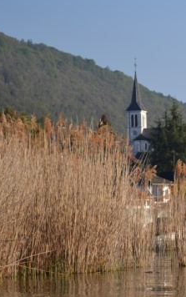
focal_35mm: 170
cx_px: 224
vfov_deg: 12.3
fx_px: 1377
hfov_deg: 7.7
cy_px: 192
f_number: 5.6
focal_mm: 55
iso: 125
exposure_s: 1/125
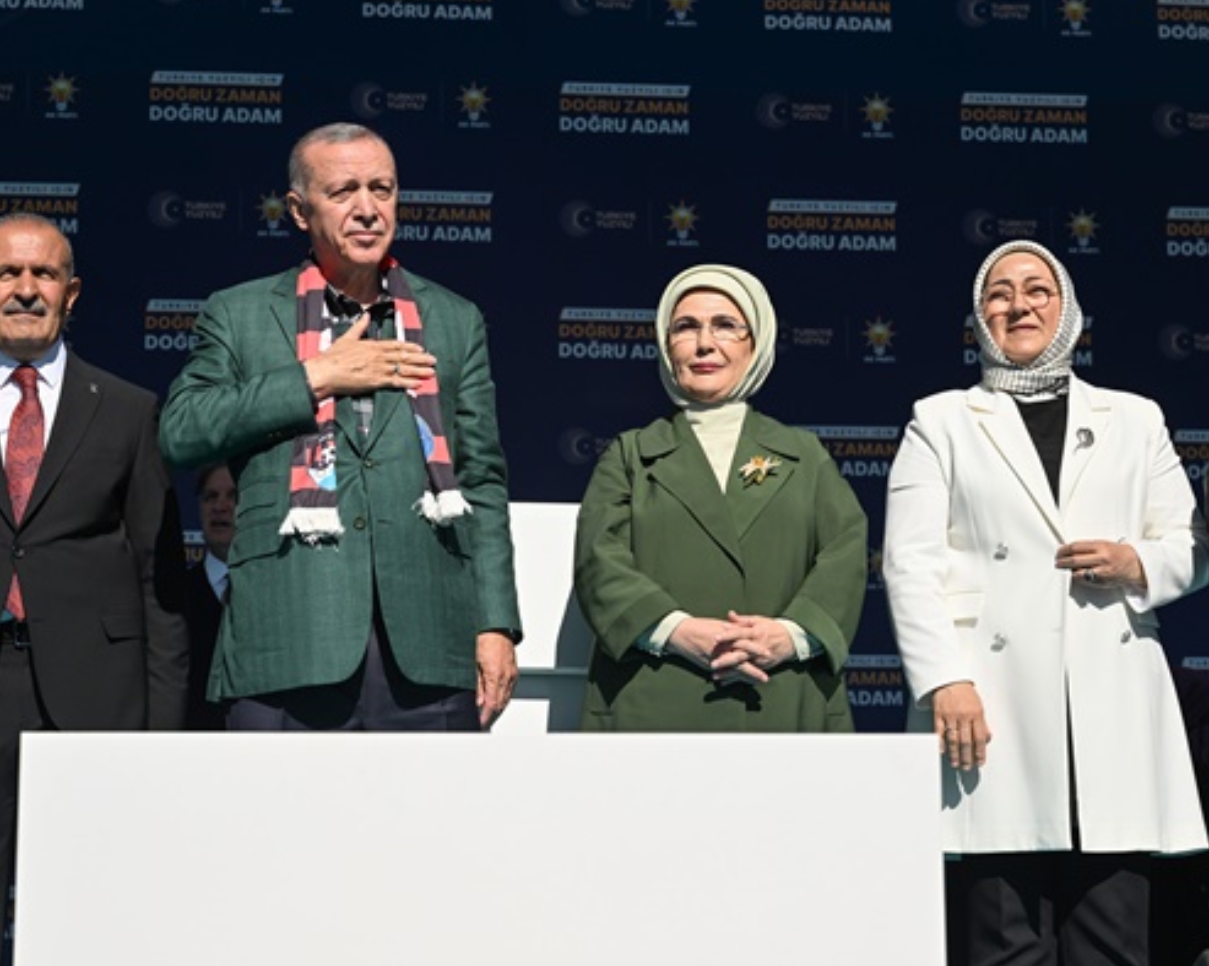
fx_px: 2861
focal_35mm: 80
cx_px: 532
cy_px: 481
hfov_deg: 23.8
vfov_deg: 19.2
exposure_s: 1/640
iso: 100
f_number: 6.3
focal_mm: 70
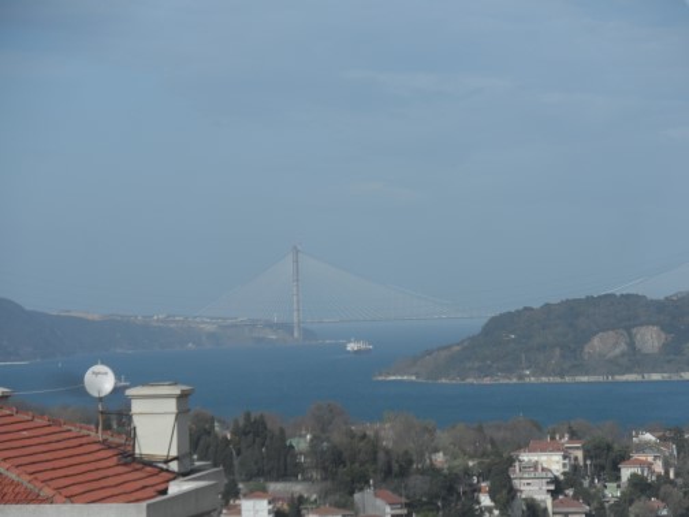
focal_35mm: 178
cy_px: 258
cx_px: 344
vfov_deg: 8.3
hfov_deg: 11.1
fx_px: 3543
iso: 80
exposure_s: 1/500
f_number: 4.5
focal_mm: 28.9
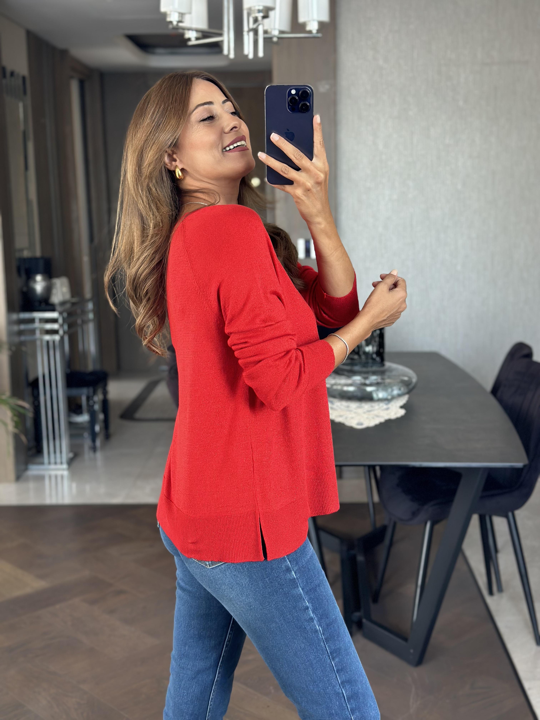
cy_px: 360
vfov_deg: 39.7
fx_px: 998
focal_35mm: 48
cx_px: 270
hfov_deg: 30.3
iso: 125
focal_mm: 6.86
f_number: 1.78
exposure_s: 1/60
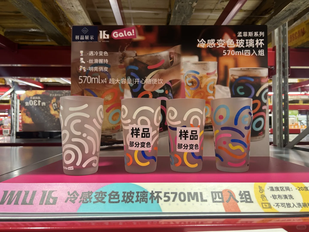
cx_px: 154
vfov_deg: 53.1
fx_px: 232
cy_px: 116
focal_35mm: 26
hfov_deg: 67.3
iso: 80
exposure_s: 1/50
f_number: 1.5
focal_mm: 5.7
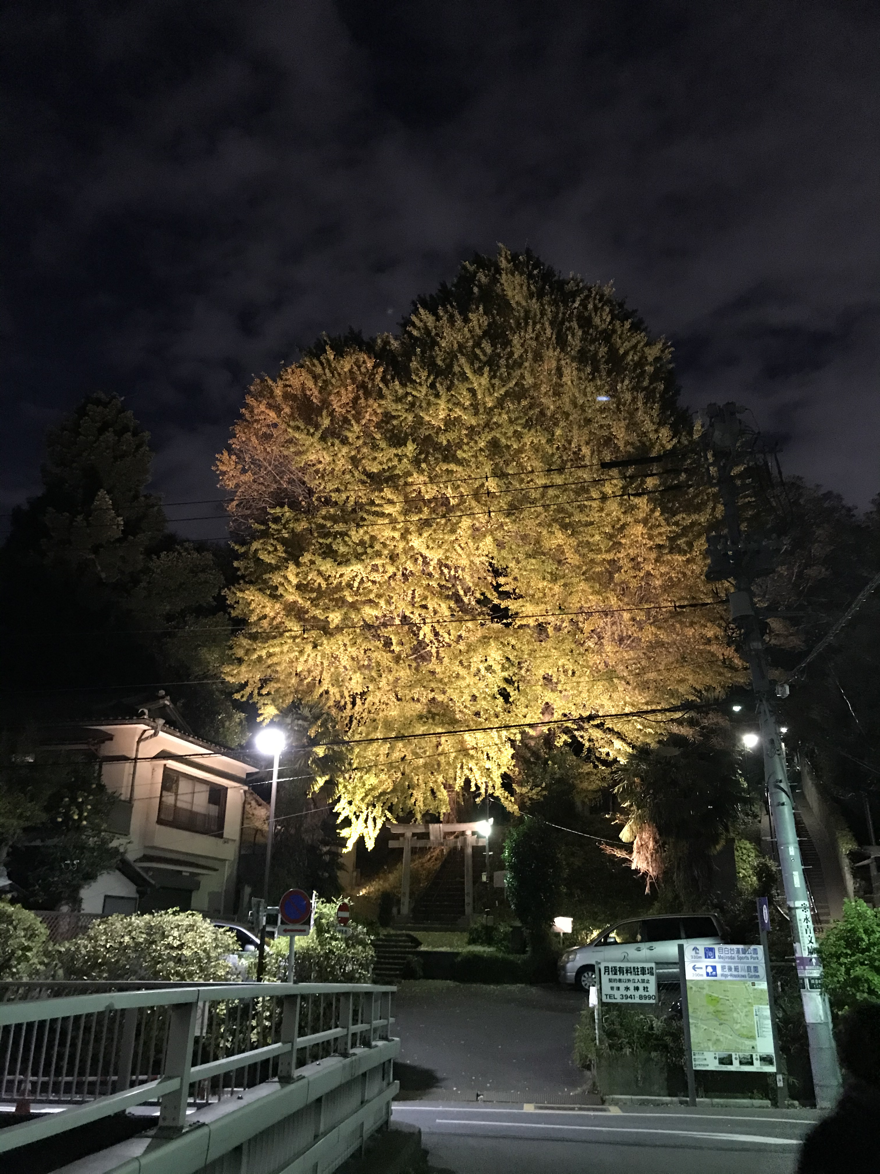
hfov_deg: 49.7
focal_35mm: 28
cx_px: 440
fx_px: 949
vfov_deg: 63.4
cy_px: 587
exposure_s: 1/4
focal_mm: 3.99
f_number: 1.8
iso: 125
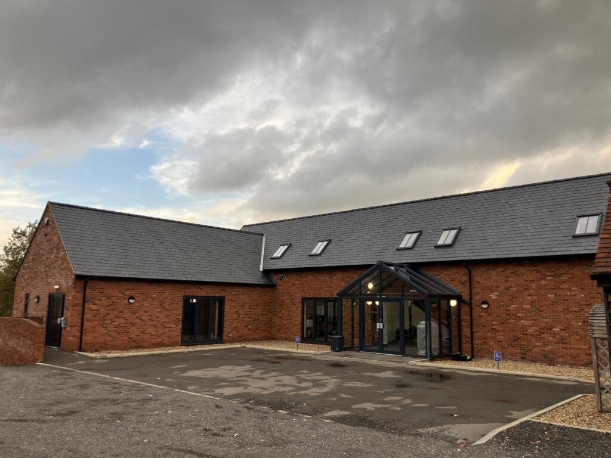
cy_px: 229
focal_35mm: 28
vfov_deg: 49.7
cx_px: 306
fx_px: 494
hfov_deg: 63.4
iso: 32
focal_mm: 3.99
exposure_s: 1/694
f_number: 1.8
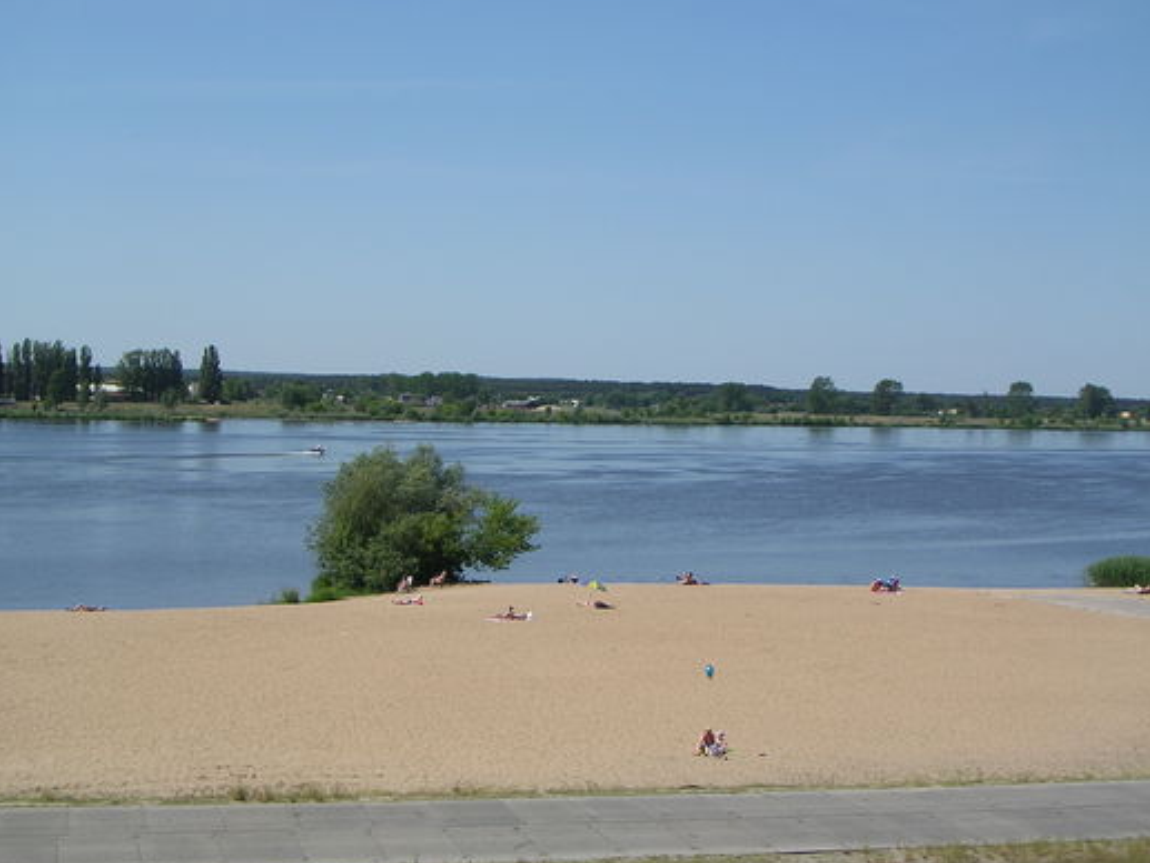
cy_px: 427
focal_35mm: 65
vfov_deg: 22.6
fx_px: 2160
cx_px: 573
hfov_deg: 29.8
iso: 100
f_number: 3.5
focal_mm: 9.6
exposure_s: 1/866
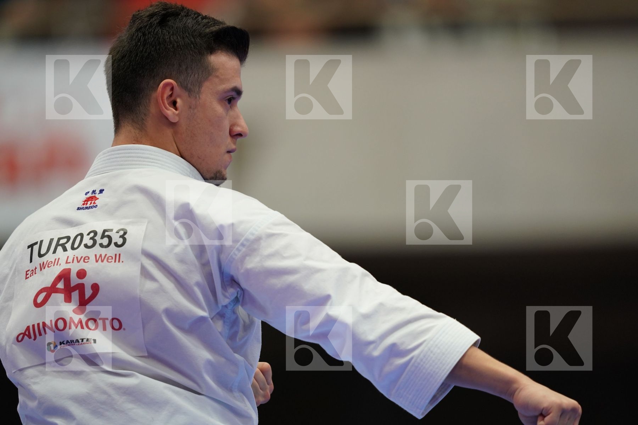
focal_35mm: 400
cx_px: 319
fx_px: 7088
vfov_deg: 3.4
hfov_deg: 5.2
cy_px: 212
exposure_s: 1/500
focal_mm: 400
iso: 1600
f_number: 2.8
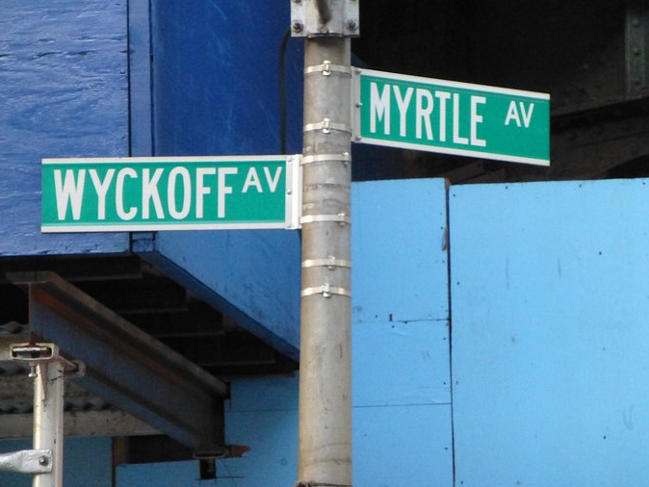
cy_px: 224
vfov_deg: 5.4
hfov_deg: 7.1
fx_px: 5195
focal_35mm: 277
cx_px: 319
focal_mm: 44.4
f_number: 5.7
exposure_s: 1/15
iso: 1250
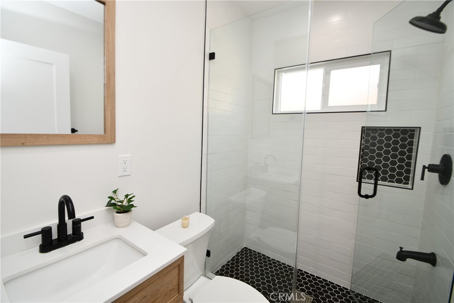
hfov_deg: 100.4
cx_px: 227
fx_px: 189
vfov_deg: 77.3
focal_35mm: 15
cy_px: 152
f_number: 5
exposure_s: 1/100
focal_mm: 10
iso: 200
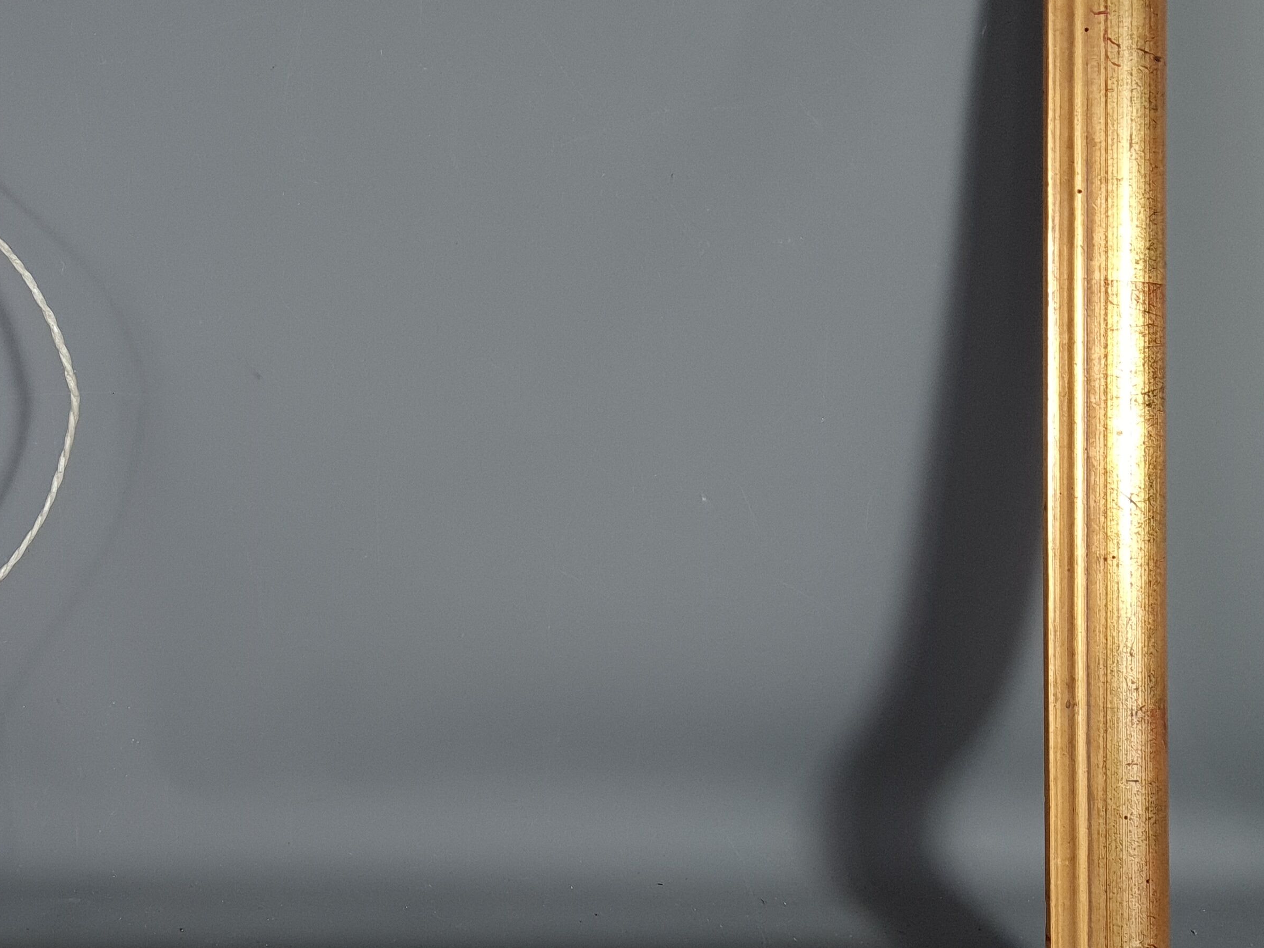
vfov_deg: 32.8
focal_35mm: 44
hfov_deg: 40.7
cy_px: 382
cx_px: 207
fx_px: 1607
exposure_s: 1/100
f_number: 1.8
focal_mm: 5.4
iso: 100
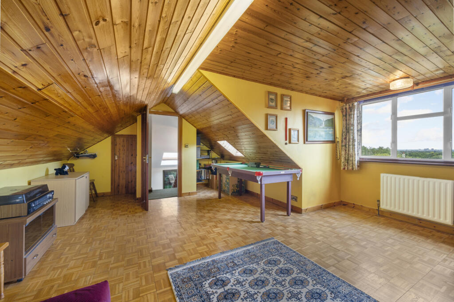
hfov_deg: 104.3
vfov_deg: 81.1
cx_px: 227
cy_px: 151
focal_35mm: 14
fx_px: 176
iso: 200
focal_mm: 14
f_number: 16
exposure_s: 1/5
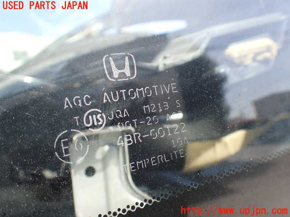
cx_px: 145
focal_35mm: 30
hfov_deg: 60.0
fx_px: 251
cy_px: 108
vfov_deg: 46.8
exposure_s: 1/320
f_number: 3.2
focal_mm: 5.4
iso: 100
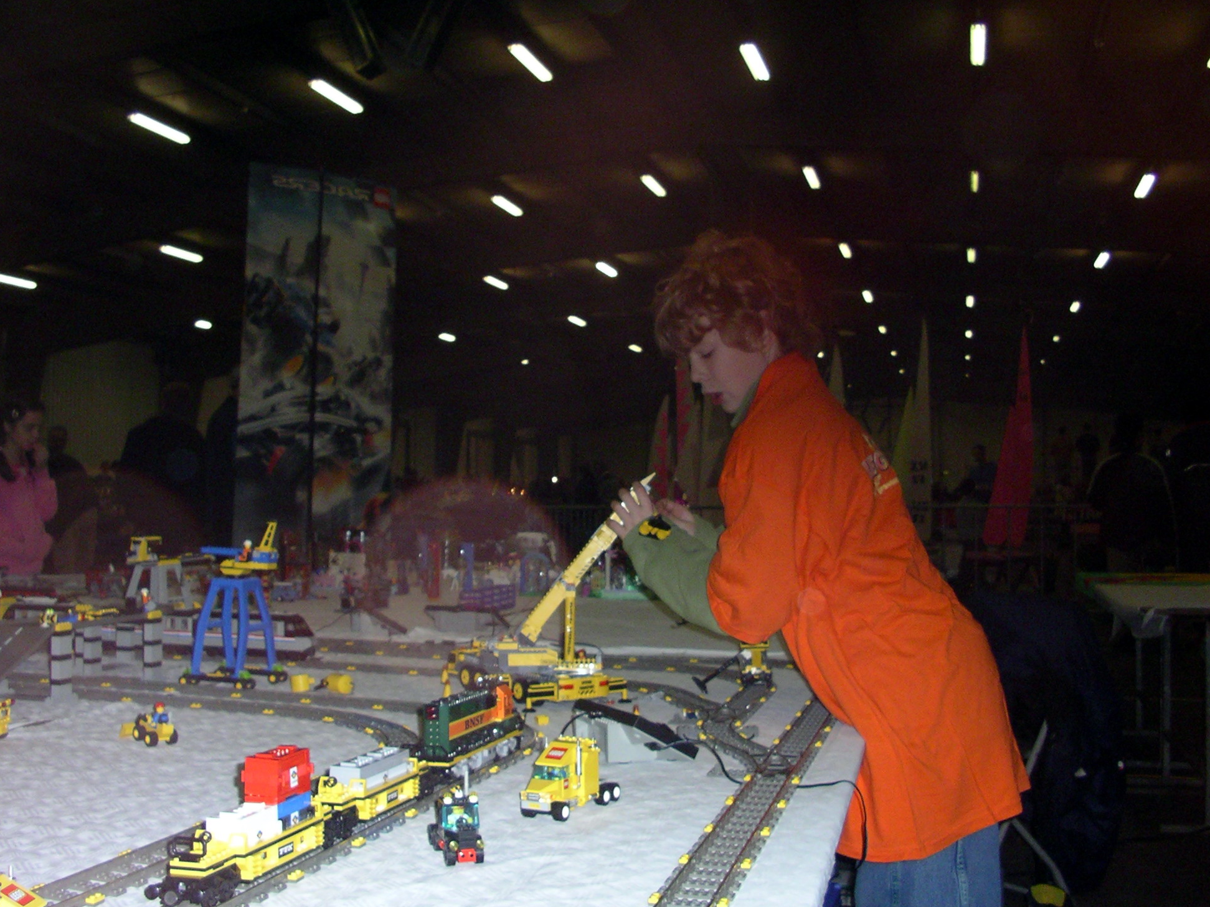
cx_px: 610
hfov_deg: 47.9
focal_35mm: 39
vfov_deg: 36.8
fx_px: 1363
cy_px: 470
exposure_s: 1/60
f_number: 2.8
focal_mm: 5.7
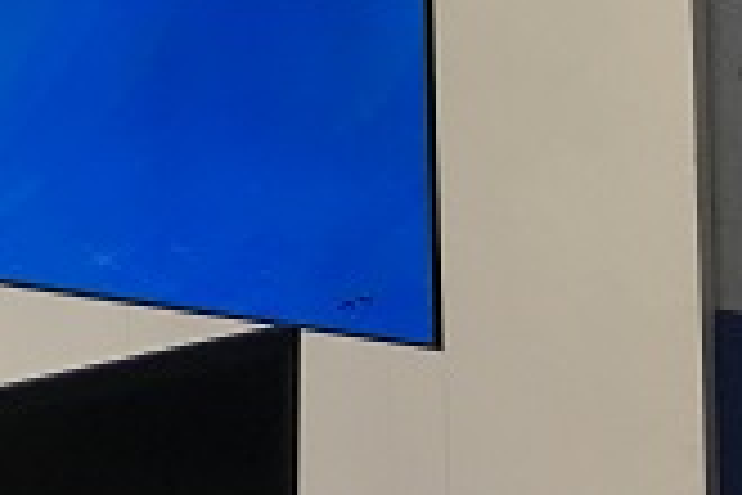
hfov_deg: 15.4
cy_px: -146
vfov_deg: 11.2
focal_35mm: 119
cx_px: -490
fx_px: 2453
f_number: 2.2
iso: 64
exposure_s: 1/33
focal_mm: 4.15
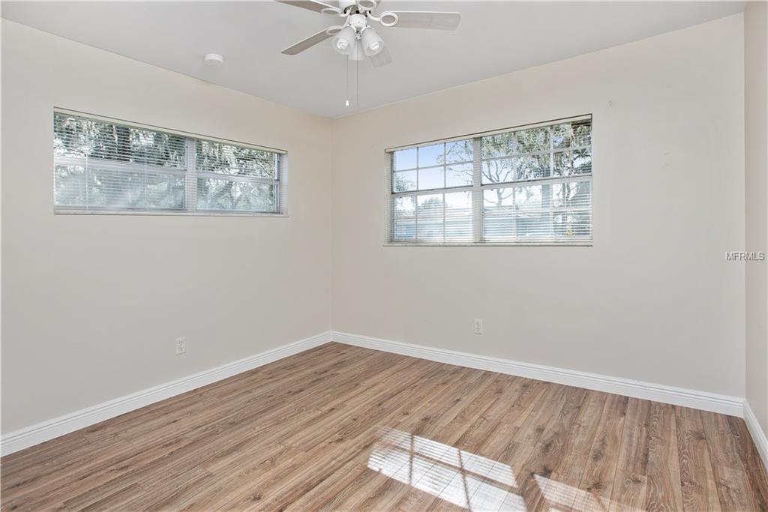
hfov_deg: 93.3
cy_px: 256
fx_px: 363
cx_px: 384
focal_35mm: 17
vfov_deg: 70.5
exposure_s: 1/200
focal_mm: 17
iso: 400
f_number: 8
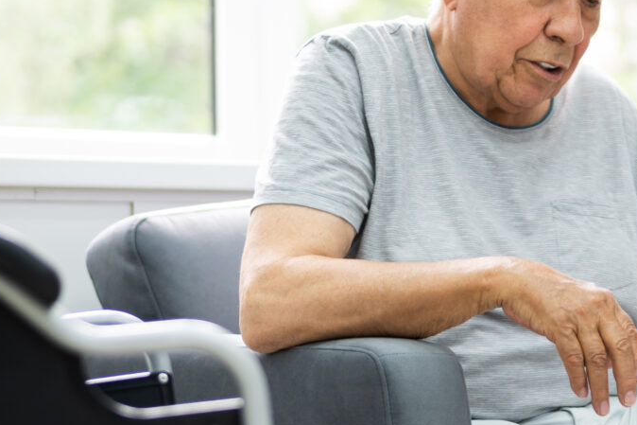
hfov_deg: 15.0
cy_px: 517
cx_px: 697
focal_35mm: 133
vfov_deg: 10.1
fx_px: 2353
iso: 160
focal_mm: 35
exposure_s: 1/160
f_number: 1.4
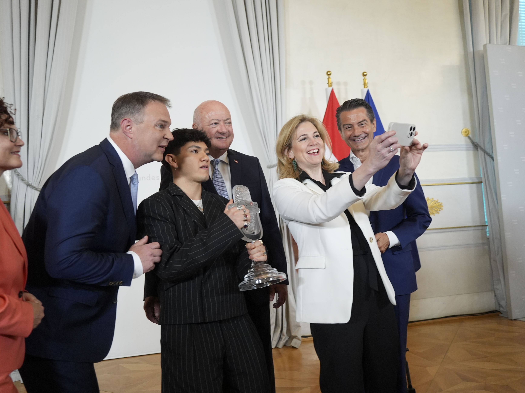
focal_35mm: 31
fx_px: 470
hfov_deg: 58.3
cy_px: 194
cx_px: 256
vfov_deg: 45.4
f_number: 3.5
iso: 1600
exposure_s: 1/320
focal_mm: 28
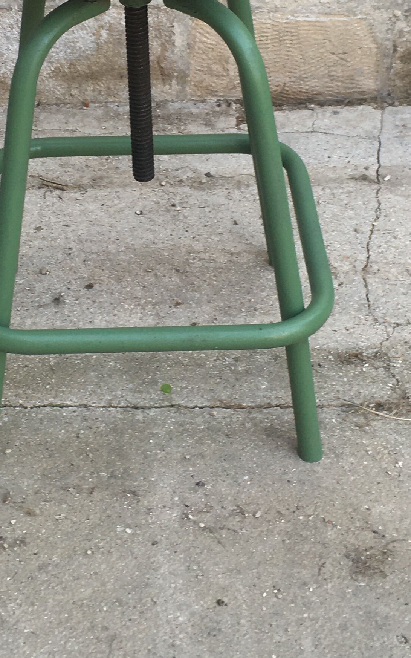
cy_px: 149
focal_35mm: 71
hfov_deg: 18.3
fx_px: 1273
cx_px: 119
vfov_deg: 28.5
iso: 25
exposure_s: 1/50
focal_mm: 4.15
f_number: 2.2
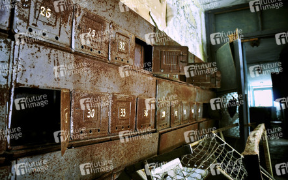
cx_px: 144
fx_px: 220
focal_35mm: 28
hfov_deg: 66.5
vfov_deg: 44.5
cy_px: 86
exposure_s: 1/15
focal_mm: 18
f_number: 4
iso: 400
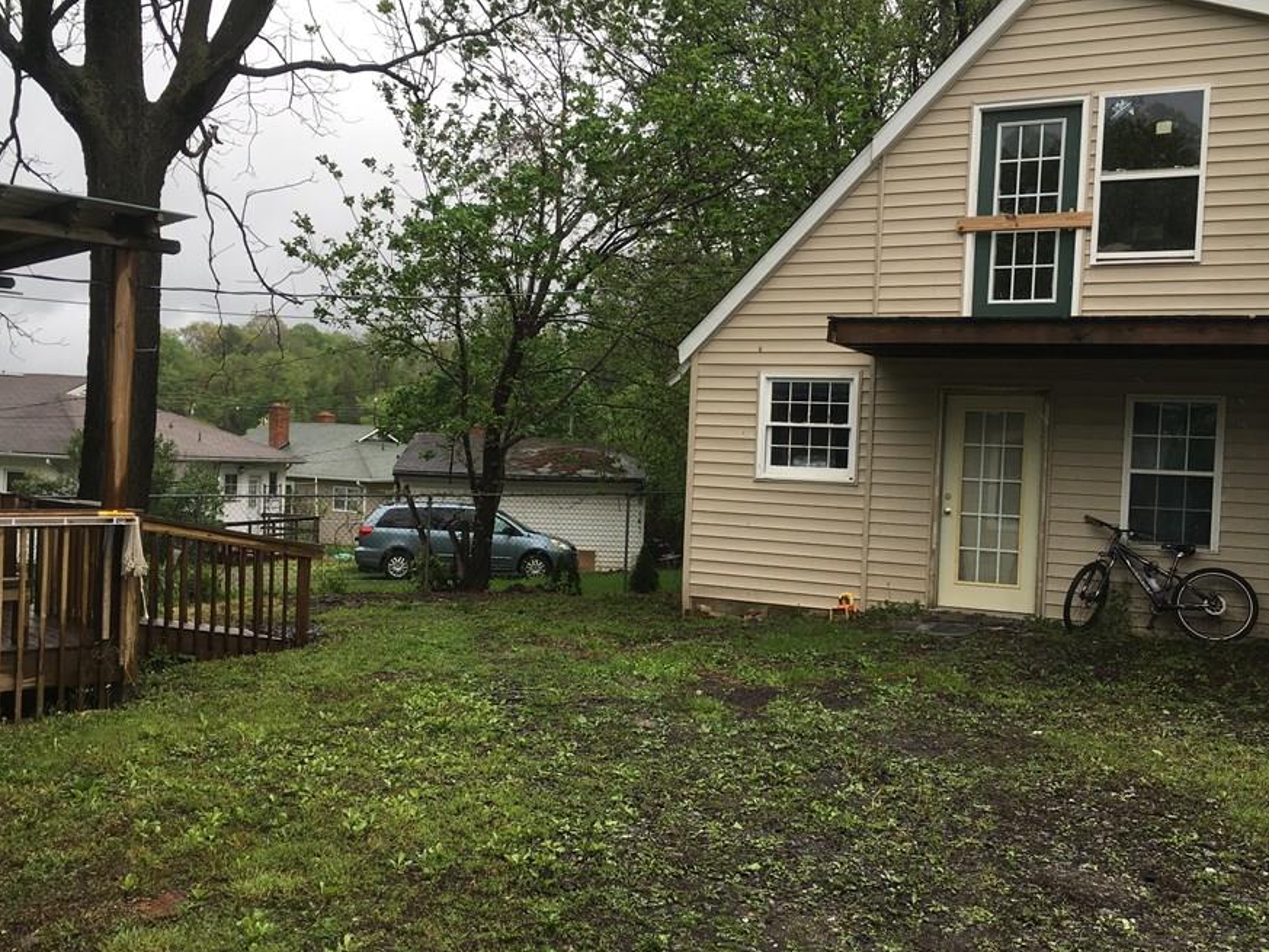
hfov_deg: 53.9
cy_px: 475
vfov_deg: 41.8
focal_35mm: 34
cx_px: 651
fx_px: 1247
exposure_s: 1/496
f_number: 2.2
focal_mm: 4.15
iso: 25
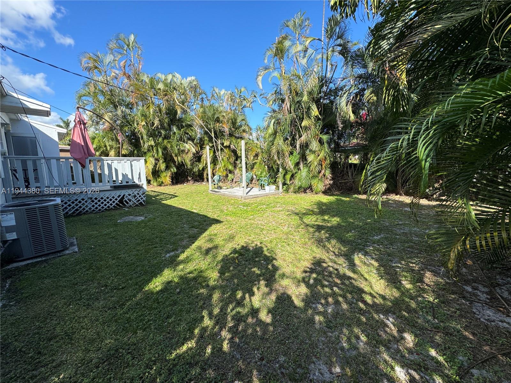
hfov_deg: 102.1
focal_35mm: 14
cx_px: 256
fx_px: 207
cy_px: 192
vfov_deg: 85.7
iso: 40
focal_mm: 2.22
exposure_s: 1/771
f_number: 2.2
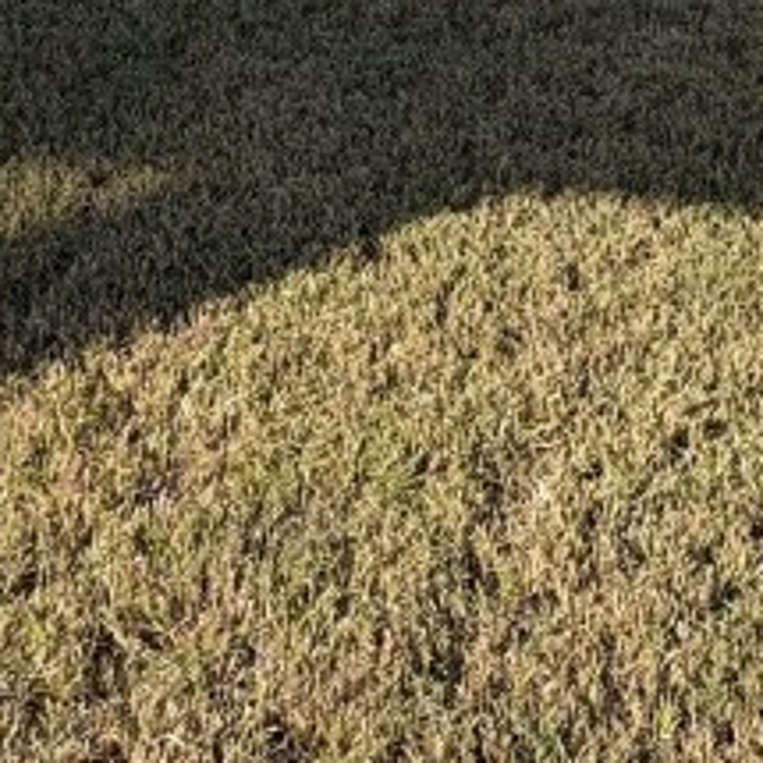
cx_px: 578
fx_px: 1471
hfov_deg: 28.6
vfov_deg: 23.3
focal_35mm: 59
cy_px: -387
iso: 25
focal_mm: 2.22
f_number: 2.2
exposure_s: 1/770
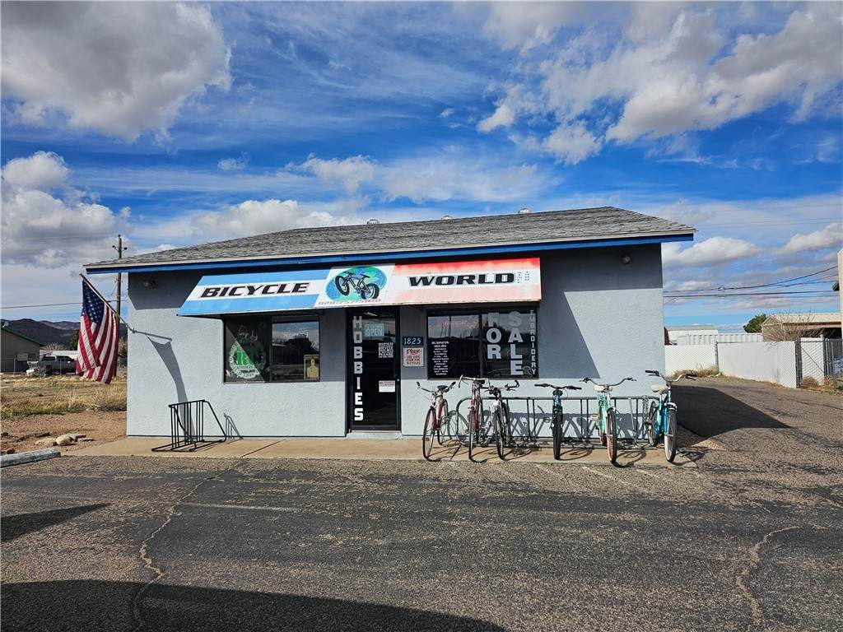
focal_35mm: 23
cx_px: 422
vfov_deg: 58.9
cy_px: 316
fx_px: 560
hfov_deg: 73.9
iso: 10
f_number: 1.7
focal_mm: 6.3
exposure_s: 1/1533
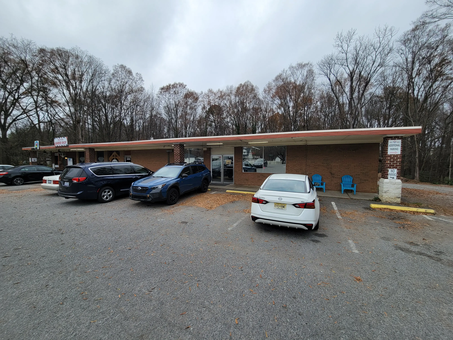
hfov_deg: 106.2
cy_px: 170
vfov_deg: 89.9
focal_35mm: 13
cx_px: 226
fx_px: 170
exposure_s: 1/947
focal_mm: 2.2
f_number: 2.2
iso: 50
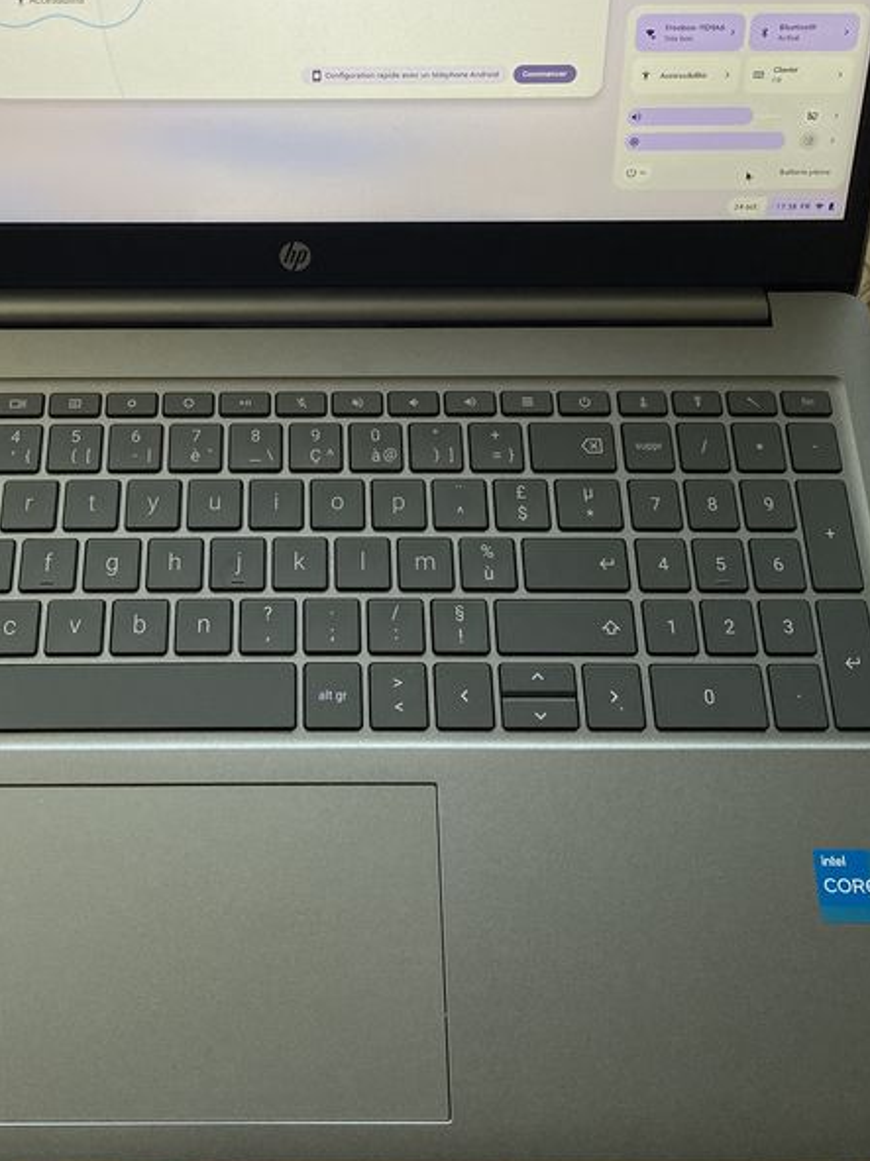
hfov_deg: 32.6
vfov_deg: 42.1
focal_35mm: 44
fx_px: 1475
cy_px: 342
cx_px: 293
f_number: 1.8
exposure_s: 1/121
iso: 100
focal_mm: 4.25
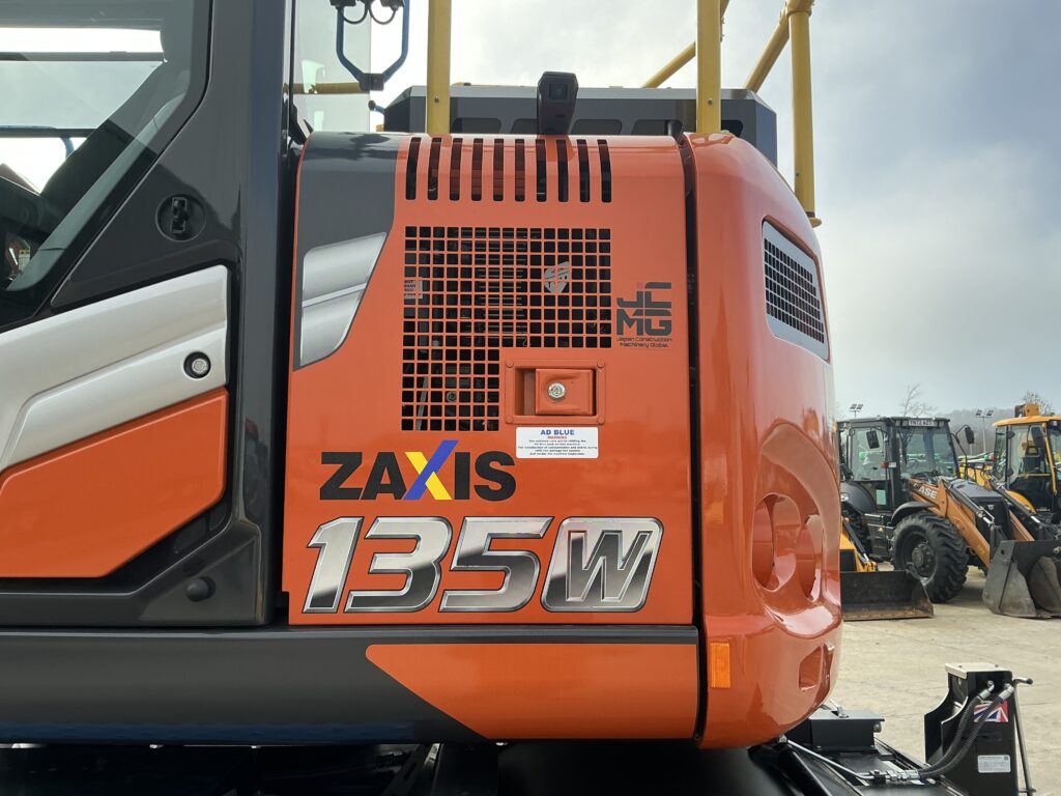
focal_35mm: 28
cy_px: 398
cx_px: 530
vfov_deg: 49.7
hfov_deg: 63.4
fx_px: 858
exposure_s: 1/691
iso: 25
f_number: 1.8
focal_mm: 3
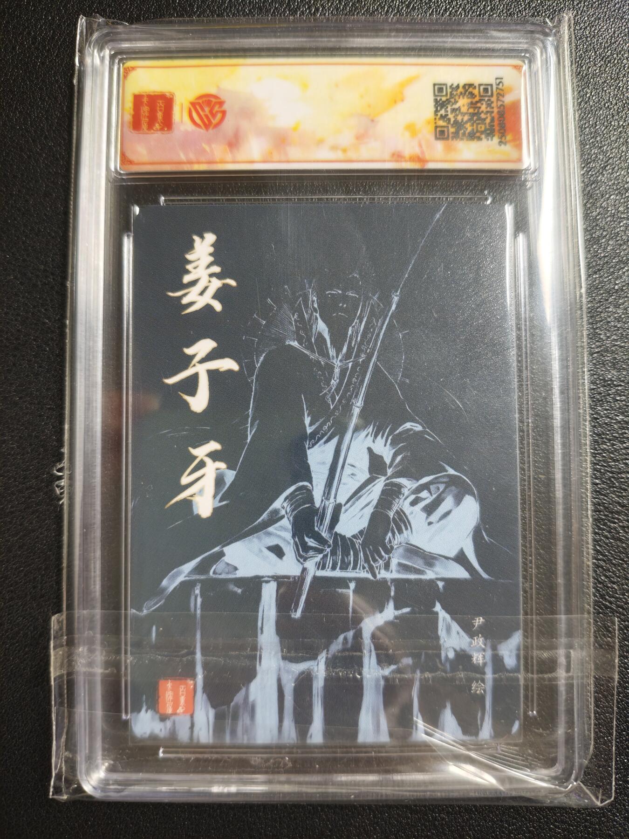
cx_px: 314
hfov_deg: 53.1
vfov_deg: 67.3
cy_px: 420
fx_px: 630
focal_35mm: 26
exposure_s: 1/50
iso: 640
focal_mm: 4.94
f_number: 1.5
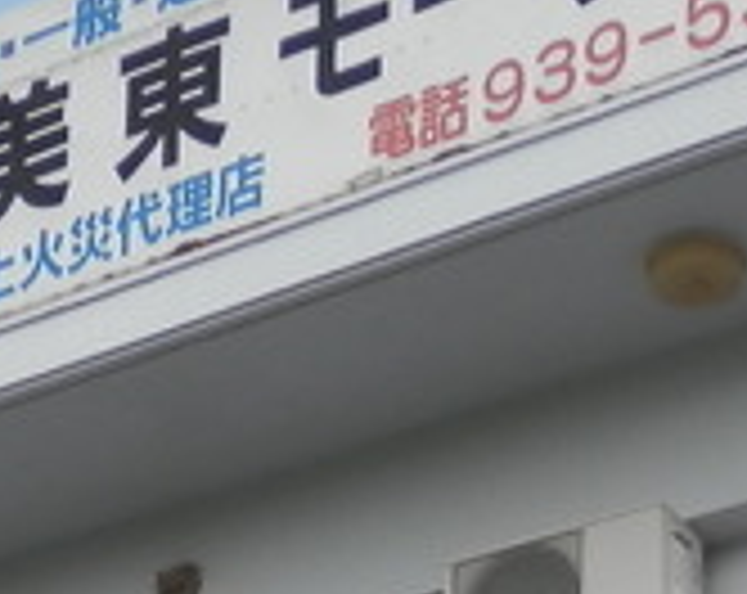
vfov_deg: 8.7
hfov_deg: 11.8
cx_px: 243
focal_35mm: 163
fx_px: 3595
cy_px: 1364
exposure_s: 1/125
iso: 80
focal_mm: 5
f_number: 9
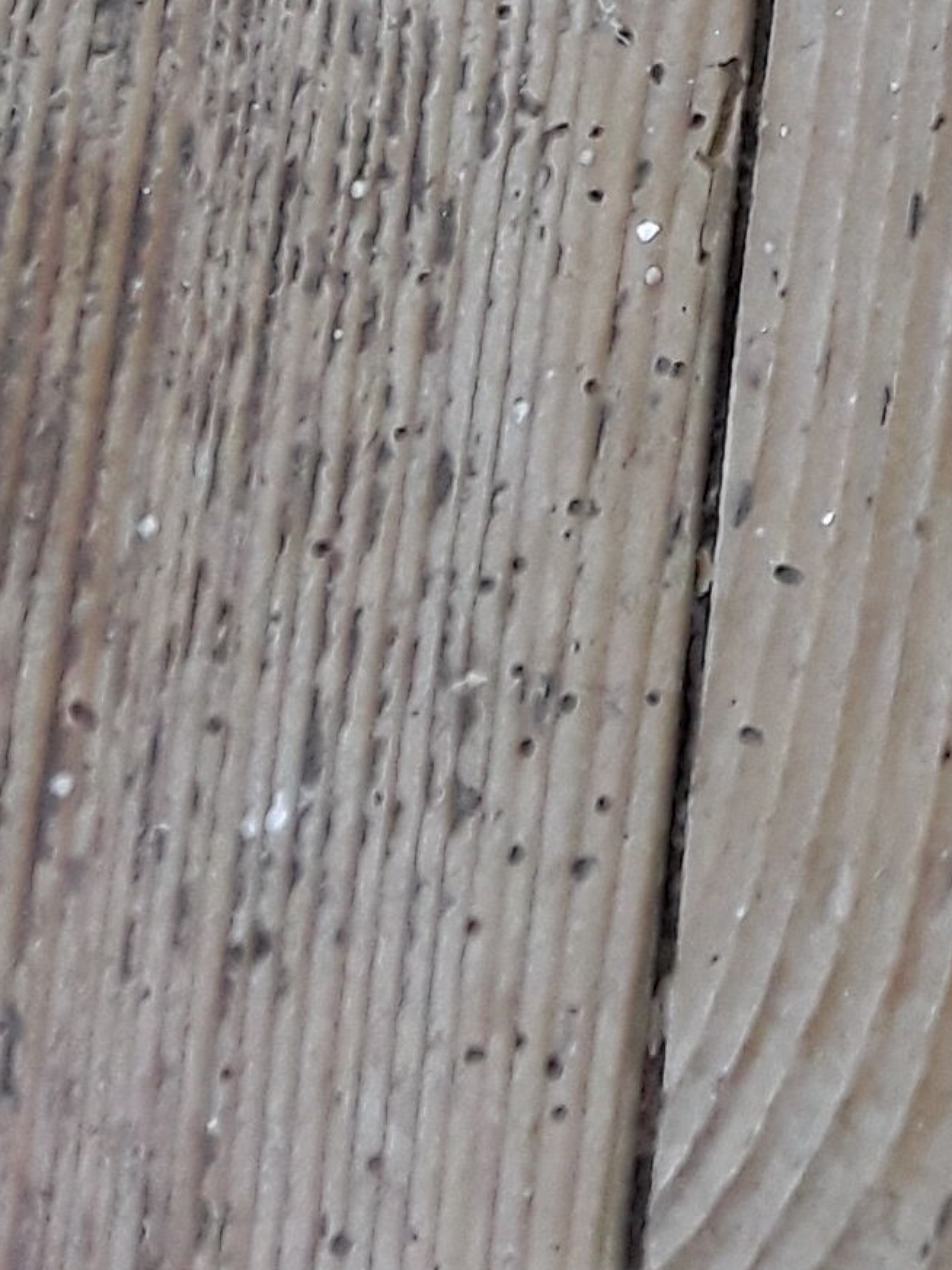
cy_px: -1053
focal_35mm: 101
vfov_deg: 16.2
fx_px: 3706
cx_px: 1601
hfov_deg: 13.4
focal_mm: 2.91
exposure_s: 1/33
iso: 160
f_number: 1.9
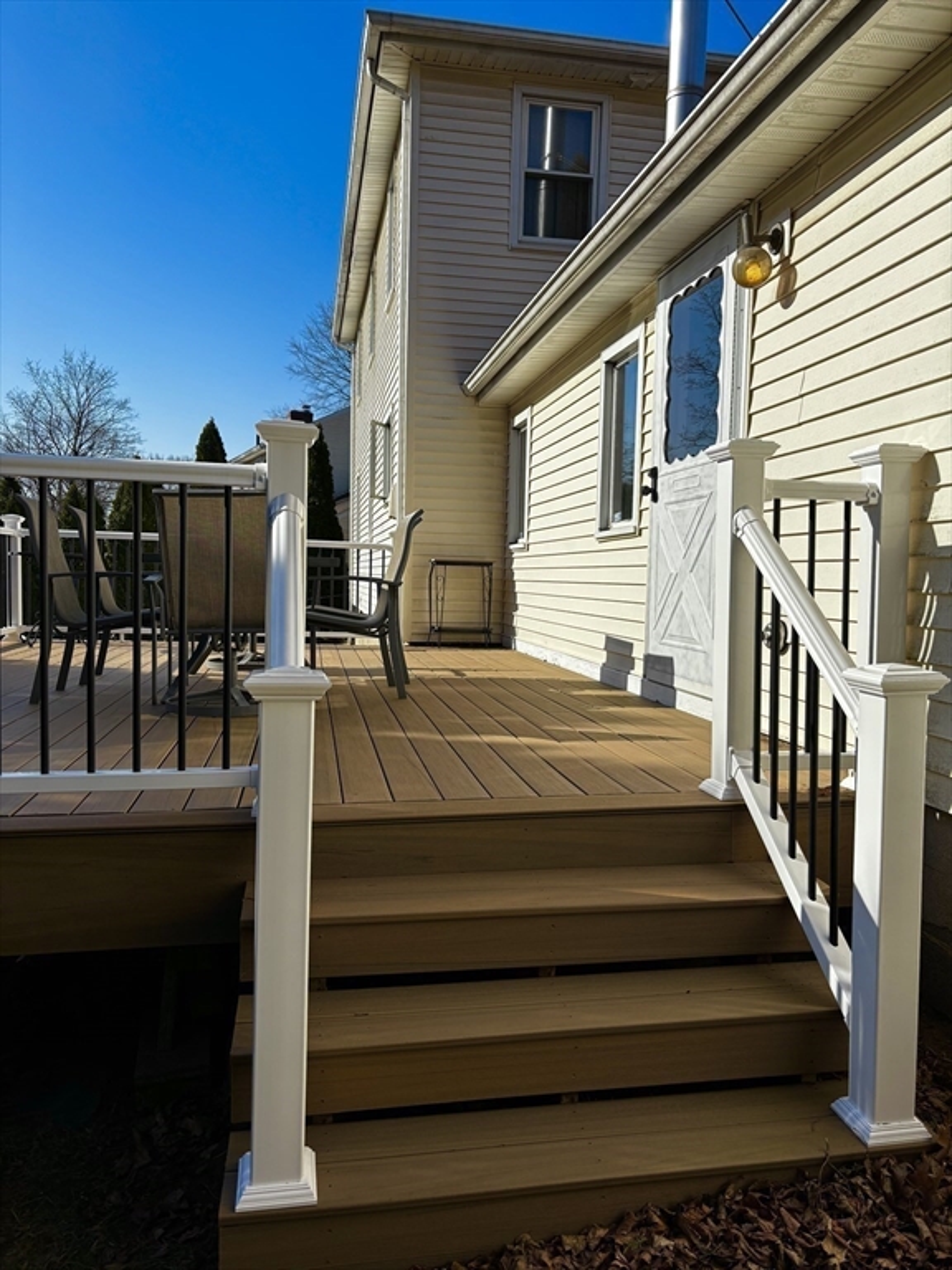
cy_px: 635
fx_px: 953
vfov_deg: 67.3
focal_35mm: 26
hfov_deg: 53.1
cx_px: 476
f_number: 1.6
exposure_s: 1/4630
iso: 50
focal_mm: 5.96
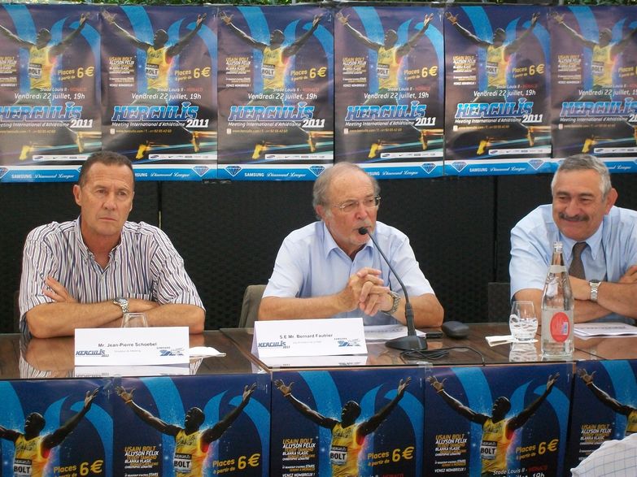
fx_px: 1877
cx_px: 318
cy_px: 238
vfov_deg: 14.5
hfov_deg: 19.3
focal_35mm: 102
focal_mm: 18.3
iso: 160
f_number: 4.9
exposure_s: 1/125
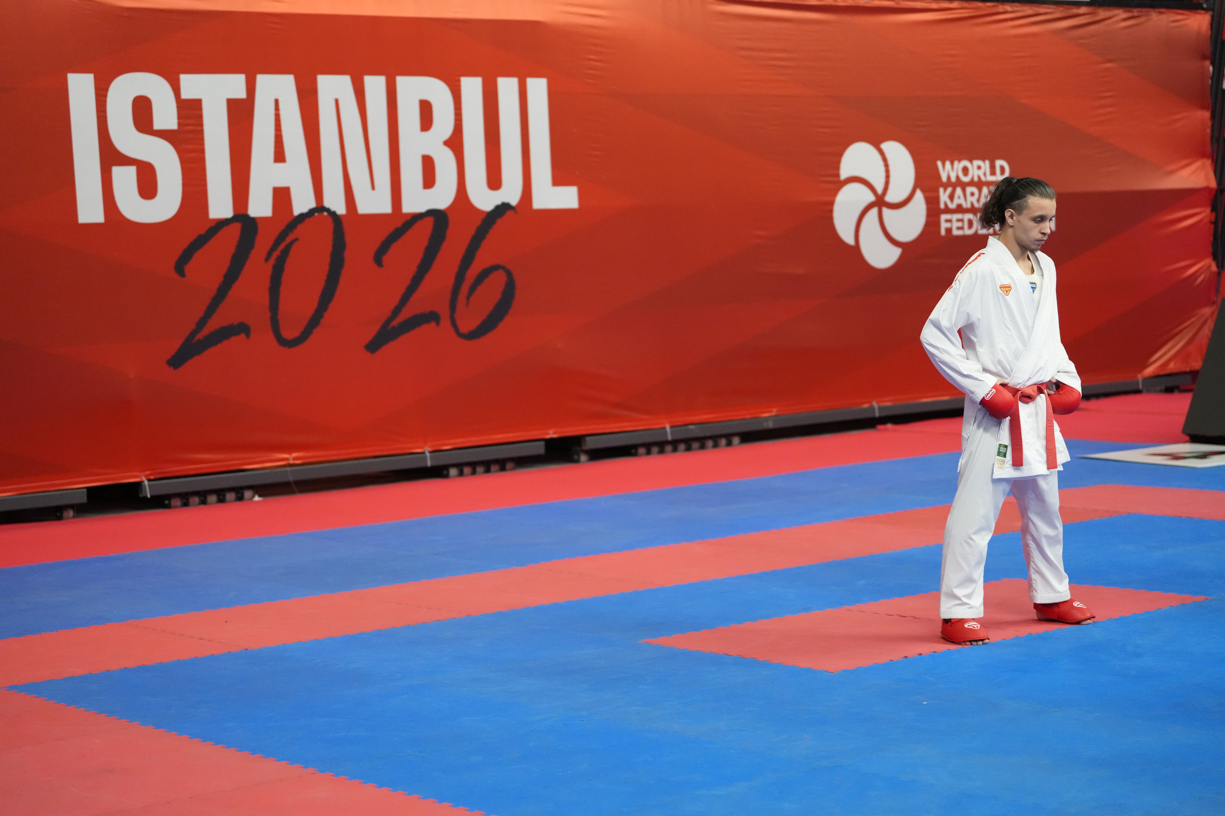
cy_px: 408
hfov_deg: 28.8
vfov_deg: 19.5
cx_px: 612
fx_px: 2382
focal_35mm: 70
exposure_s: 1/1000
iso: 5000
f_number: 2.8
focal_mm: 70
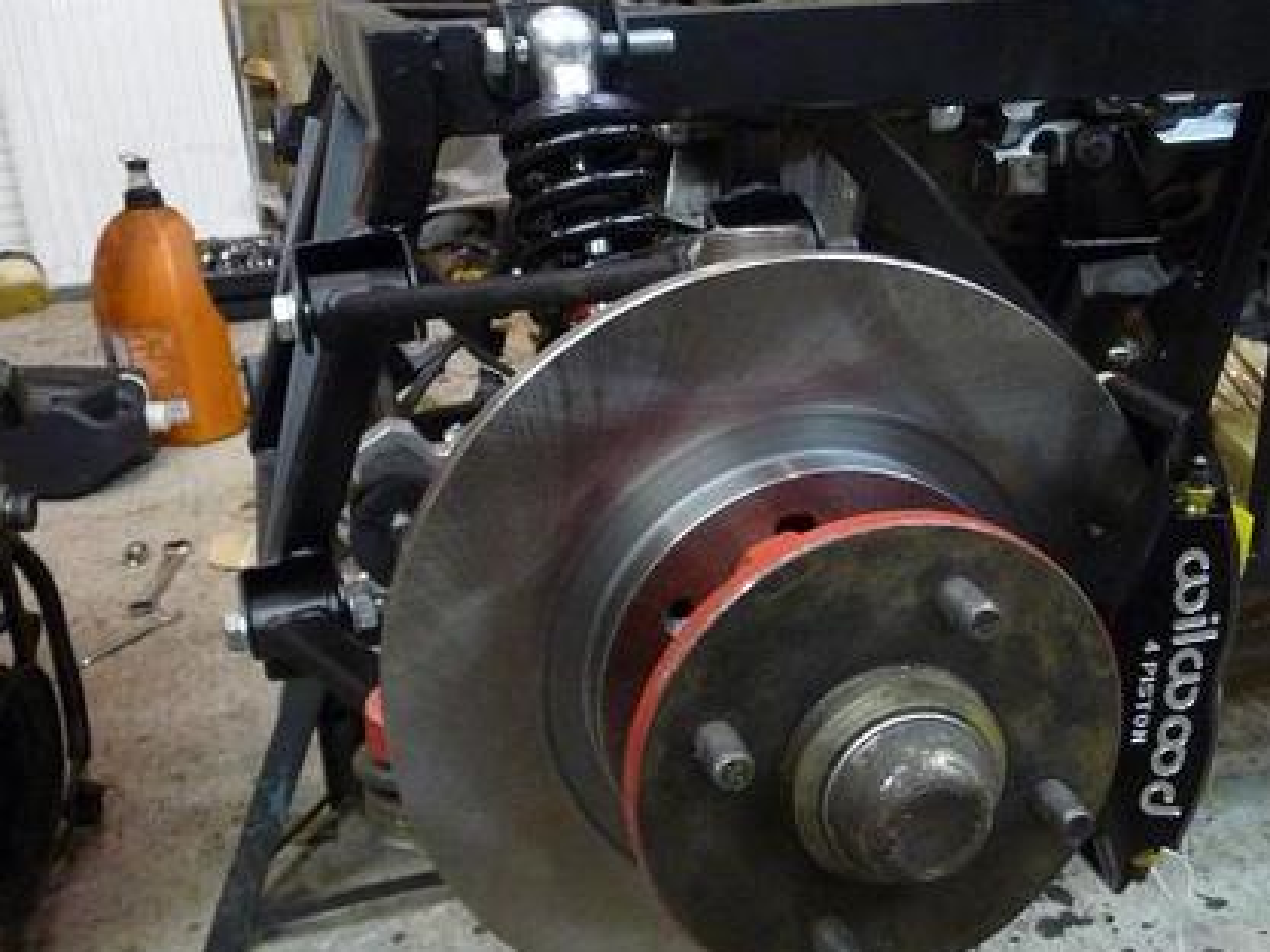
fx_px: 1578
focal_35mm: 43
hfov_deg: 42.9
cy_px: 581
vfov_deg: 33.5
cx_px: 901
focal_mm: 4.7
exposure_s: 1/8
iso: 400
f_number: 3.3
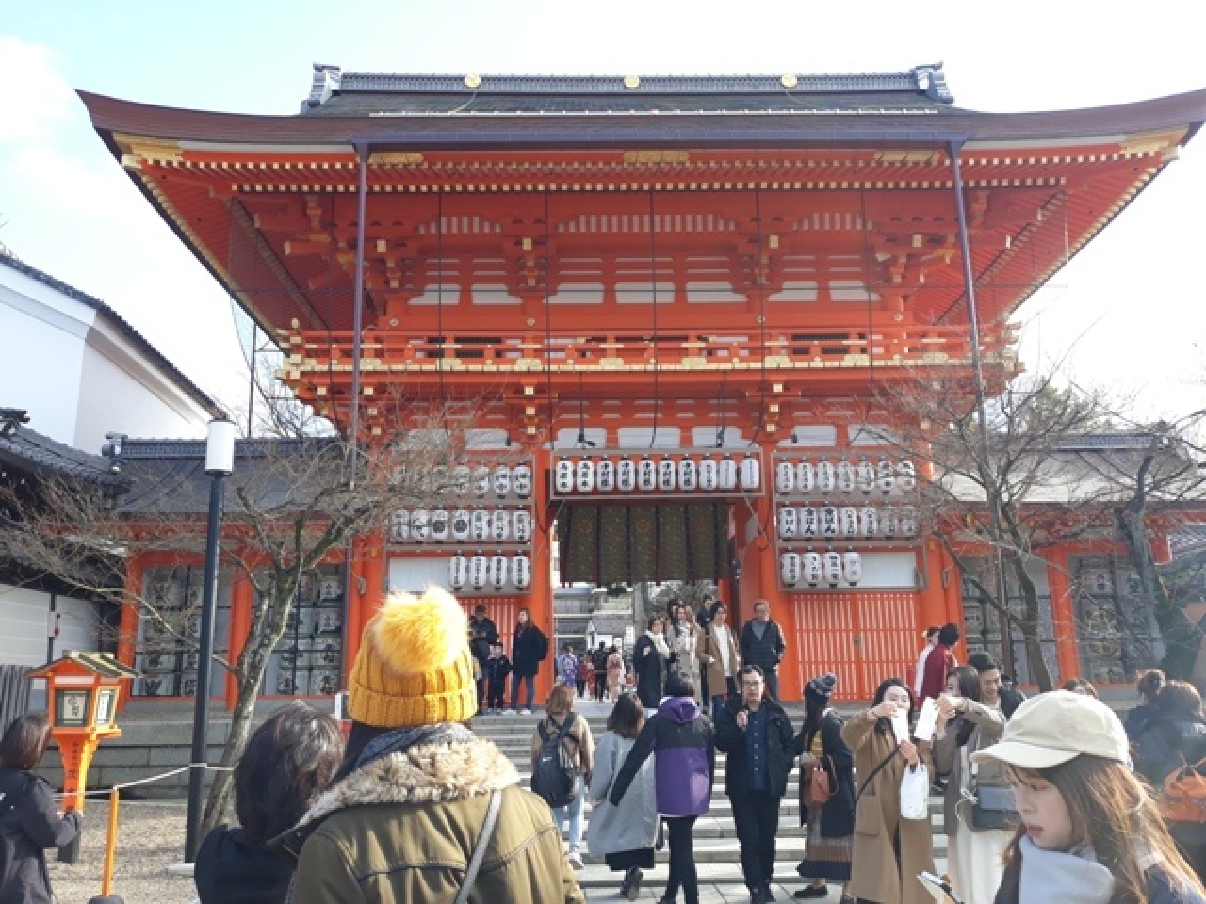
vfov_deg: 51.4
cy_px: 452
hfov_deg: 65.3
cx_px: 603
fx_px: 941
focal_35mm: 27
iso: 40
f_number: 1.7
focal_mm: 3.71
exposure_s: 1/314
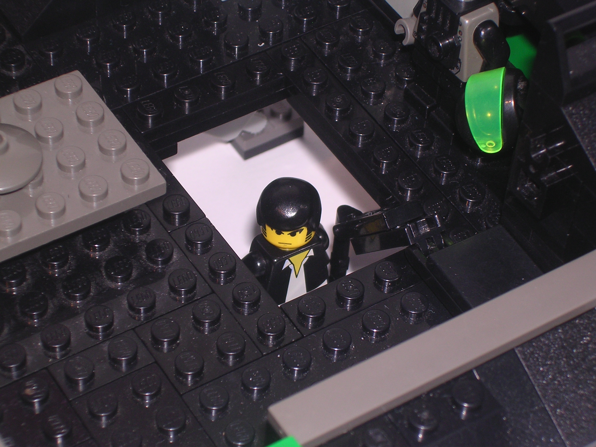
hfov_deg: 17.1
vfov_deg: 12.9
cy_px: 224
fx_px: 1980
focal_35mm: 115
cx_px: 298
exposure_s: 1/60.1
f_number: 4.9
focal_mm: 17.4
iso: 100
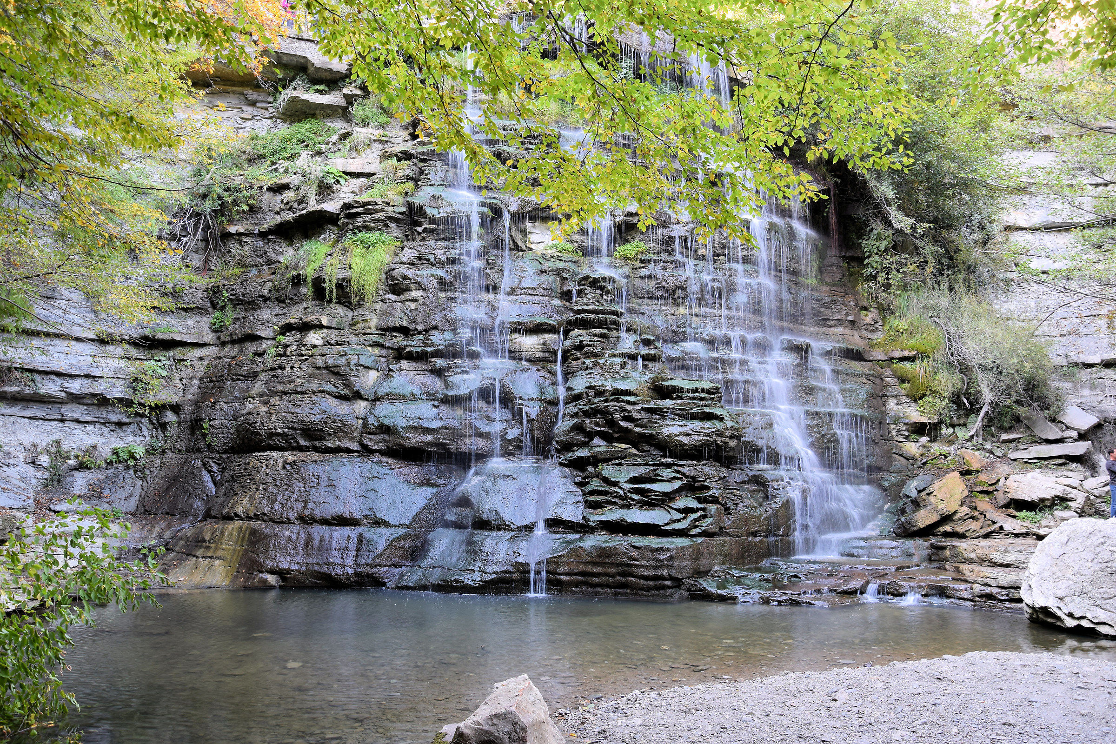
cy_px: 372
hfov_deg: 67.4
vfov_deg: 47.9
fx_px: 837
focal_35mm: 27
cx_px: 558
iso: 100
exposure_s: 1/6
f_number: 5.6
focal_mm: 18
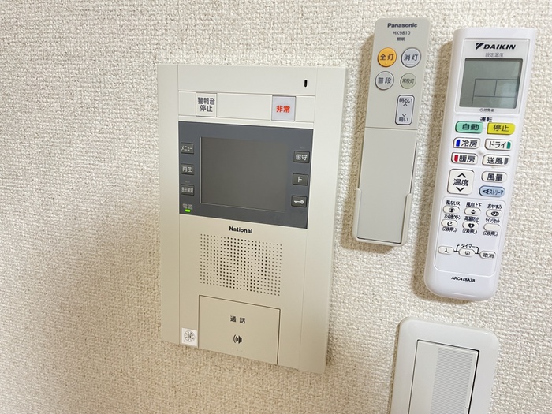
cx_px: 276
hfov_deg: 67.3
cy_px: 207
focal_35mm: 26
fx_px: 415
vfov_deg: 53.1
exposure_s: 1/60
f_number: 1.6
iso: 250
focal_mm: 4.2
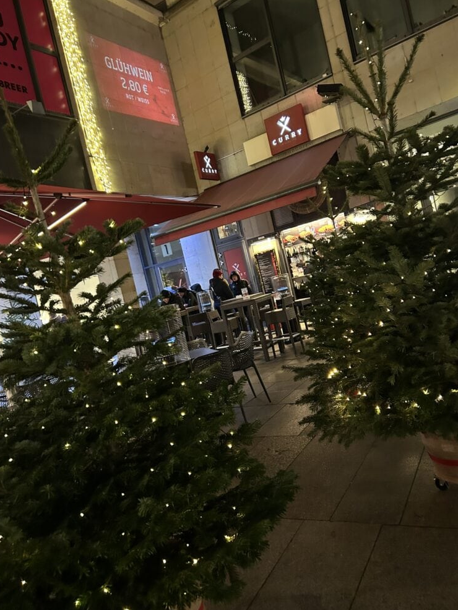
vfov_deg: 65.3
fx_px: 476
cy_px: 296
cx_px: 231
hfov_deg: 51.4
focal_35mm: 27
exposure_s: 1/25
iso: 640
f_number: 1.5
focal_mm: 5.7
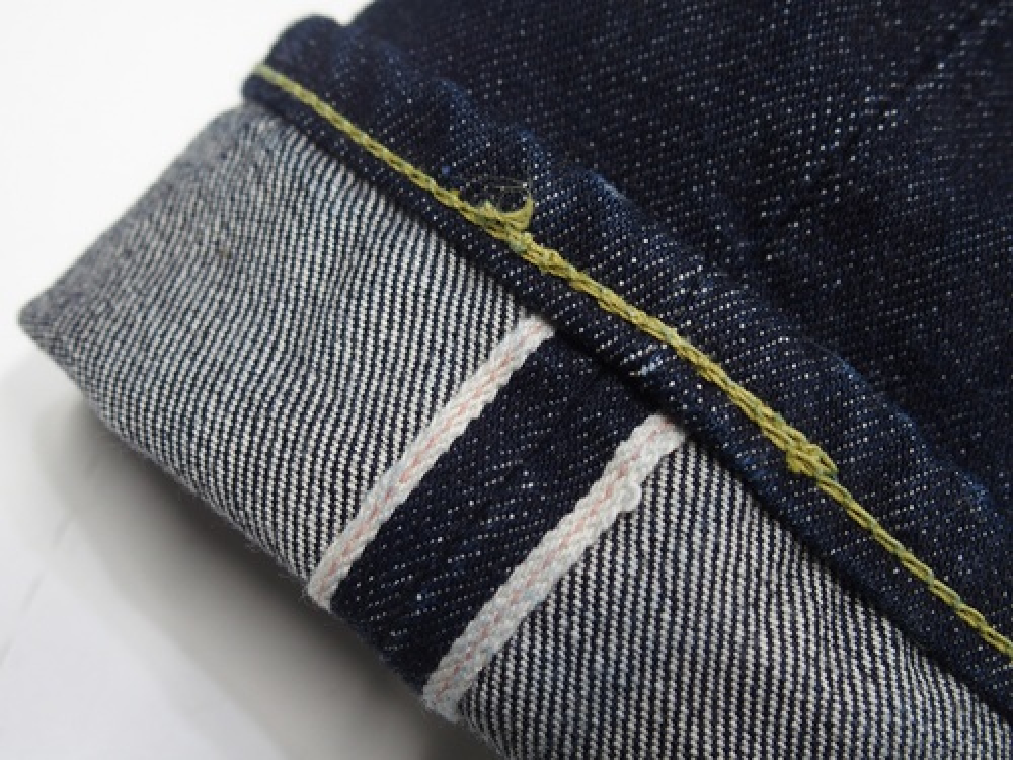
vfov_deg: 29.1
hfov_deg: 38.2
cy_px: 380
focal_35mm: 50
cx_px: 506
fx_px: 1463
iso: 200
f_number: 2.8
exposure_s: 1/50
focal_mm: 10.8
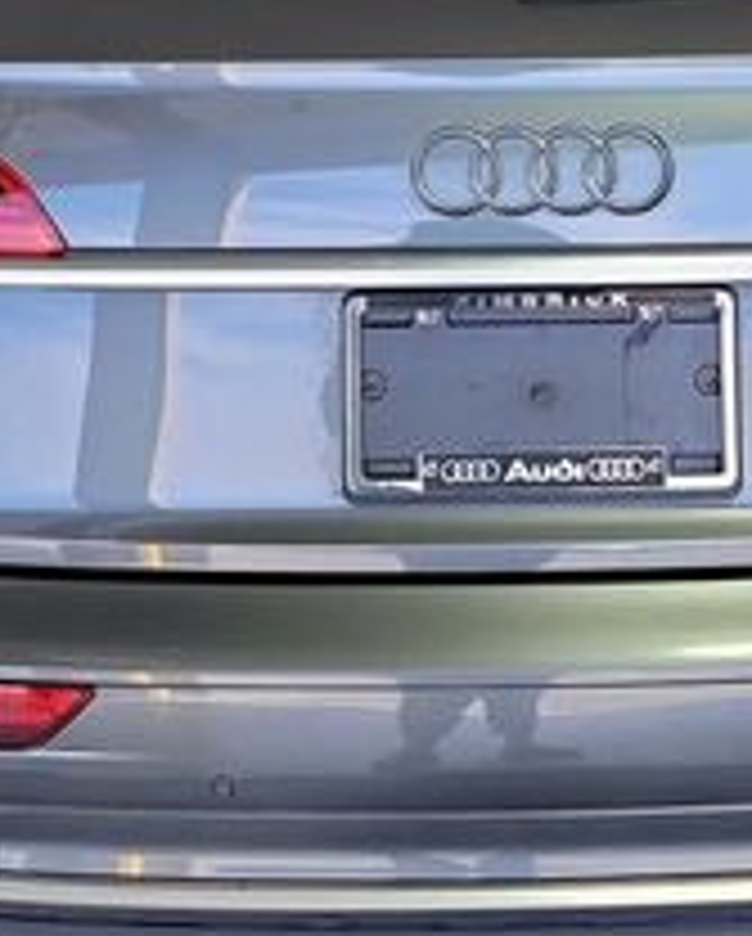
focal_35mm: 72
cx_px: 432
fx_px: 1999
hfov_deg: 21.3
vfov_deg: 26.0
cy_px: 220
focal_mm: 6.7
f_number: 1.8
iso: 73
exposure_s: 1/119
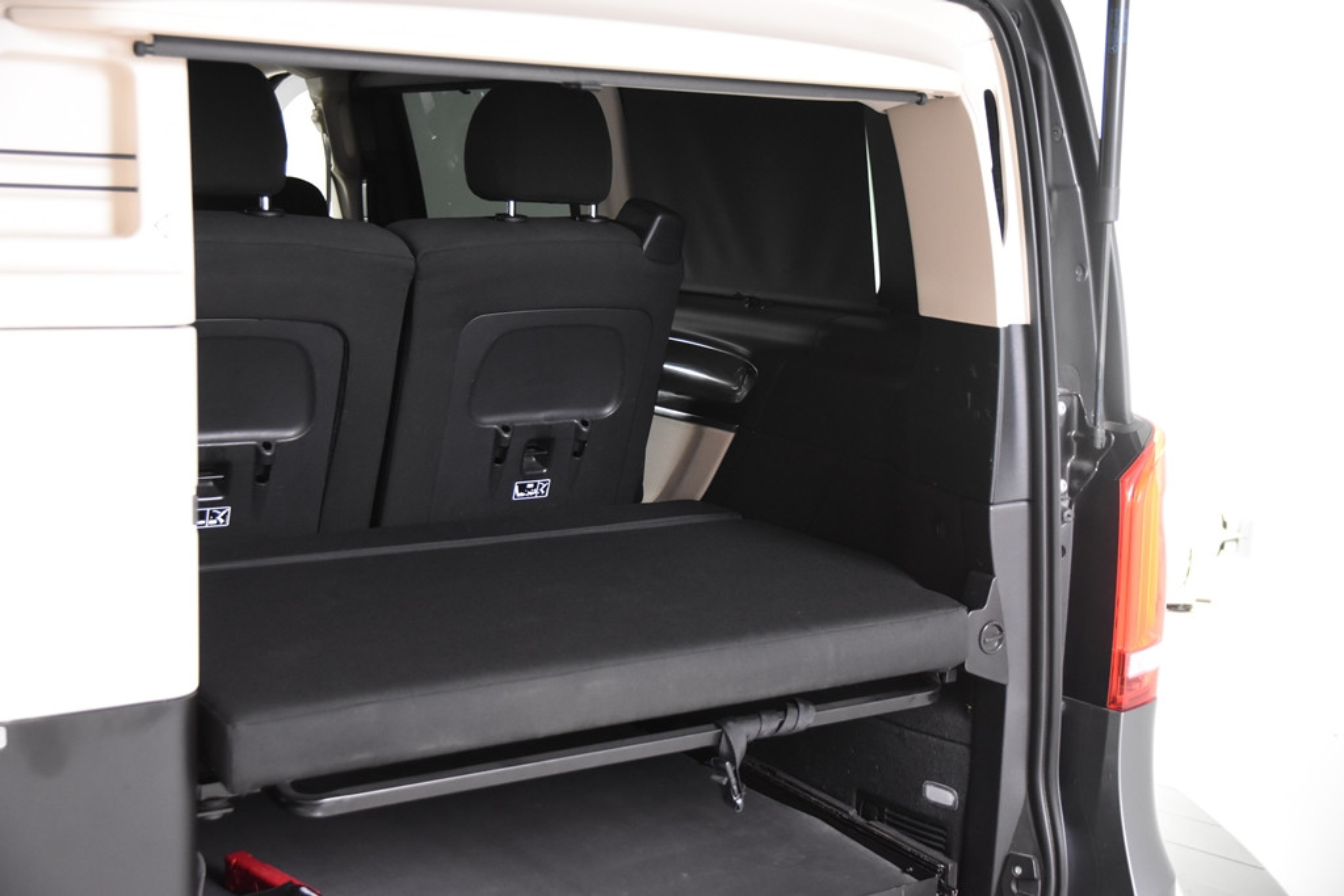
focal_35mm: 46
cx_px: 672
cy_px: 448
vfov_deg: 29.0
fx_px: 1736
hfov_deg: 42.3
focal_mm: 31
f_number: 3.3
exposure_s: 1/50
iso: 2200
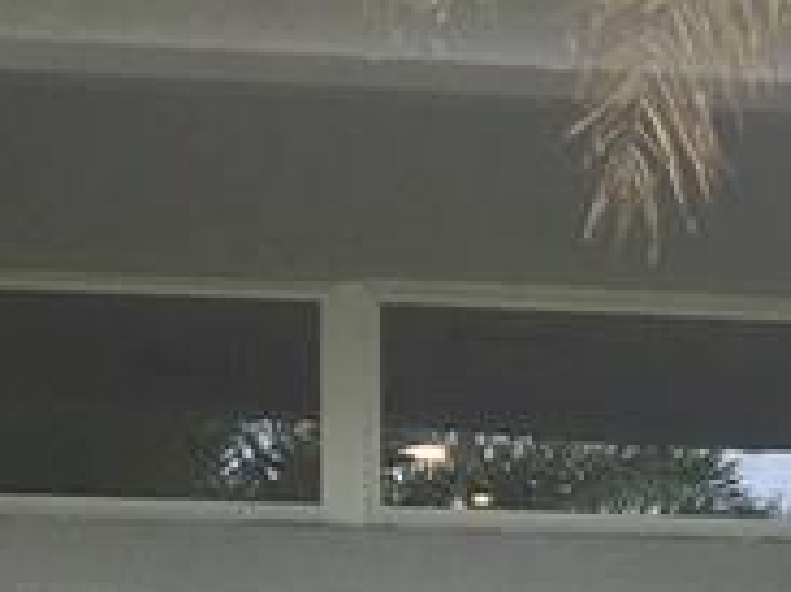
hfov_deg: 10.5
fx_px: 3699
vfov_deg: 8.7
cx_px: 1919
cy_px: 1171
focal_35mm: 162
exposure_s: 1/370
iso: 25
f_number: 2.2
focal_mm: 4.15
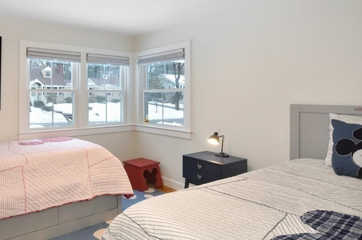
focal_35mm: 23
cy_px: 113
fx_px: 231
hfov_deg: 71.8
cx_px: 98
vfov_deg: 54.9
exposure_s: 1/60
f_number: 4
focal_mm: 10
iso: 400
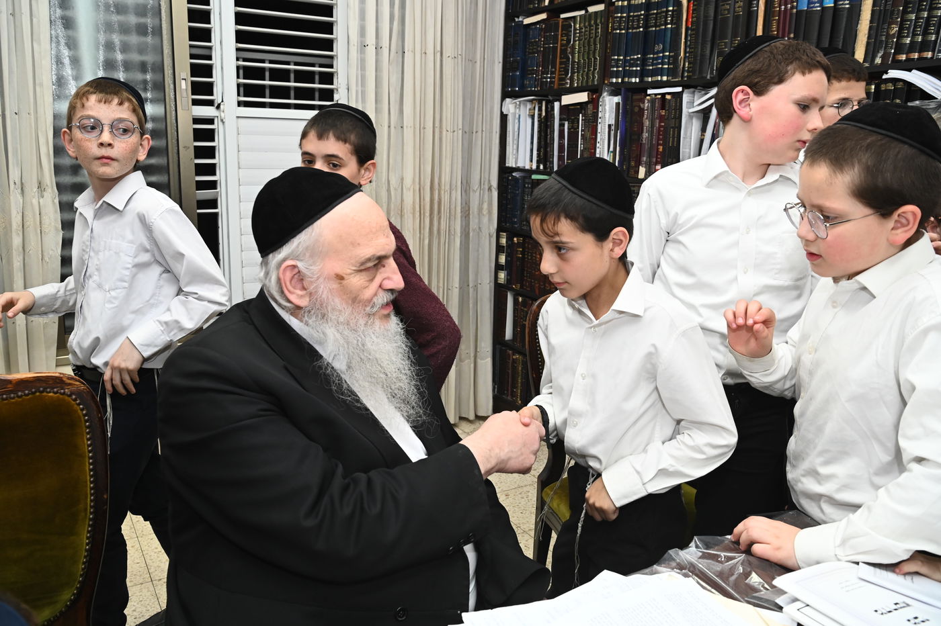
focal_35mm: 30
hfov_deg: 62.0
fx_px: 784
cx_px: 470
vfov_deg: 43.6
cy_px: 313
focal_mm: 30
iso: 2000
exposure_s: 1/200
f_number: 6.3
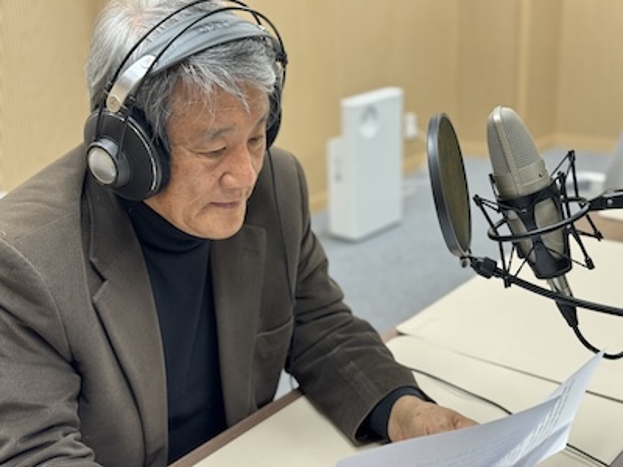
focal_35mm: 48
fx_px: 864
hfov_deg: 39.7
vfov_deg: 30.3
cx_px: 312
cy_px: 234
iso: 125
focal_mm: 6.86
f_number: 1.78
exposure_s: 1/60
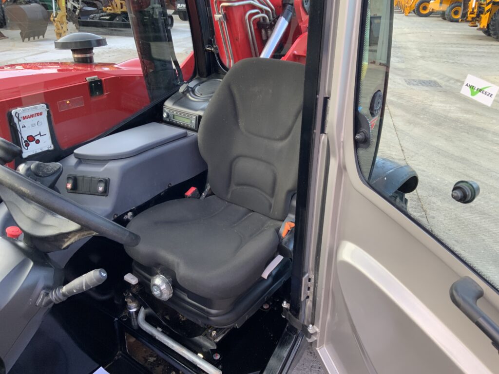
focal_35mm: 29
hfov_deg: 61.7
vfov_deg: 48.2
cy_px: 187
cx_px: 250
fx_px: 418
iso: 40
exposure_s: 1/122
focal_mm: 3
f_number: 1.8
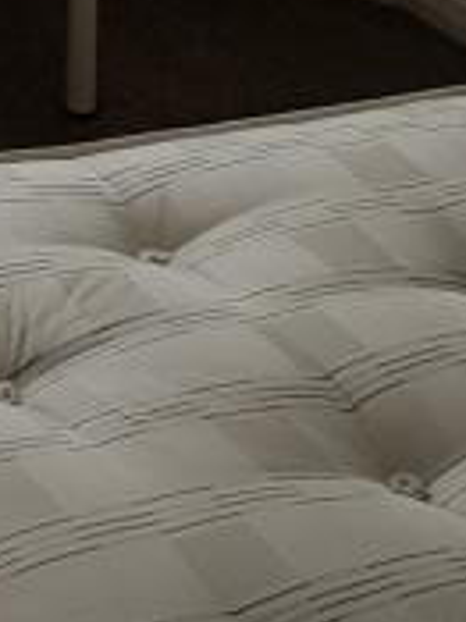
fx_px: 2732
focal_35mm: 152
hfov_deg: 9.4
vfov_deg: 11.0
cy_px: -853
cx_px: -331
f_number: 1.7
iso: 40
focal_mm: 4.2
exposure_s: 1/182
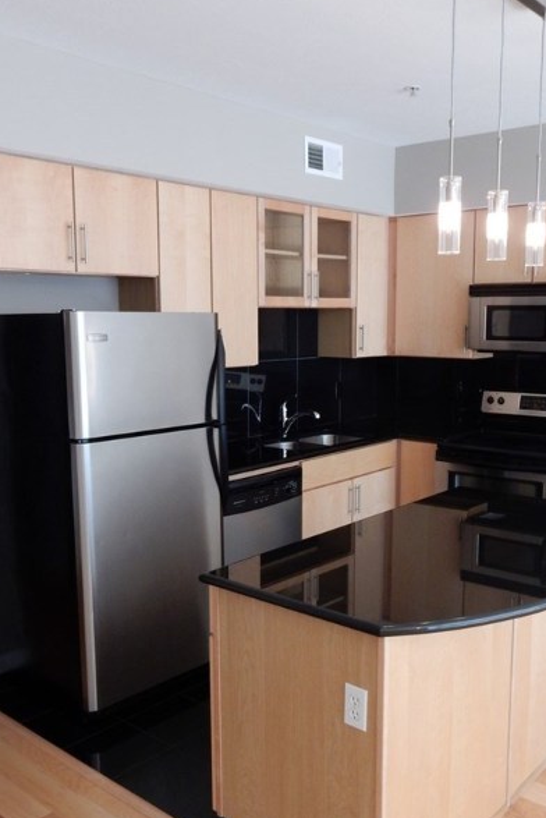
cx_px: 312
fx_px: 773
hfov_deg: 38.8
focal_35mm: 34
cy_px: 436
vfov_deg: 55.7
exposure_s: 1/30
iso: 200
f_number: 3.7
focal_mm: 4.5
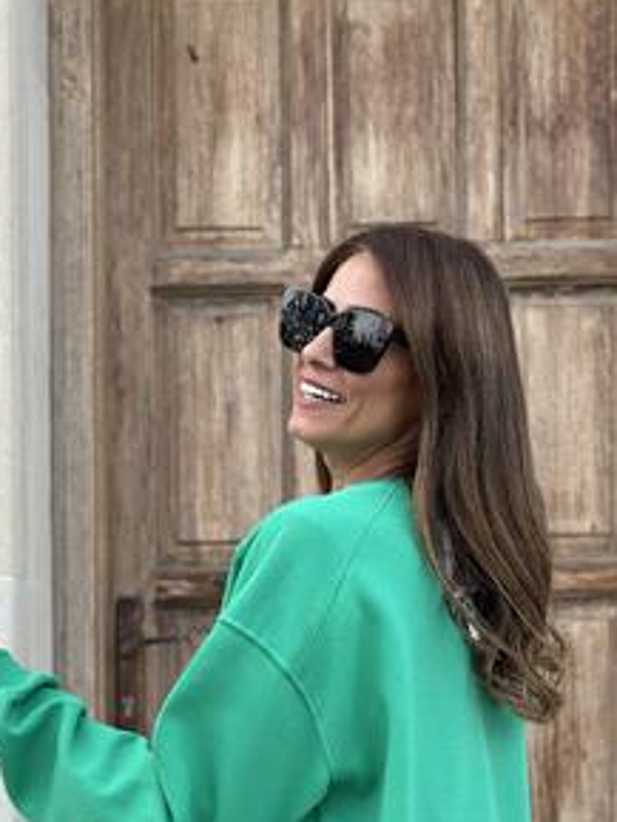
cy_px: 685
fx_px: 1995
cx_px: 344
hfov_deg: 17.6
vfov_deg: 22.9
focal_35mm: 84
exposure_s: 1/252
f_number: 1.78
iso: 80
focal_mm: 6.86
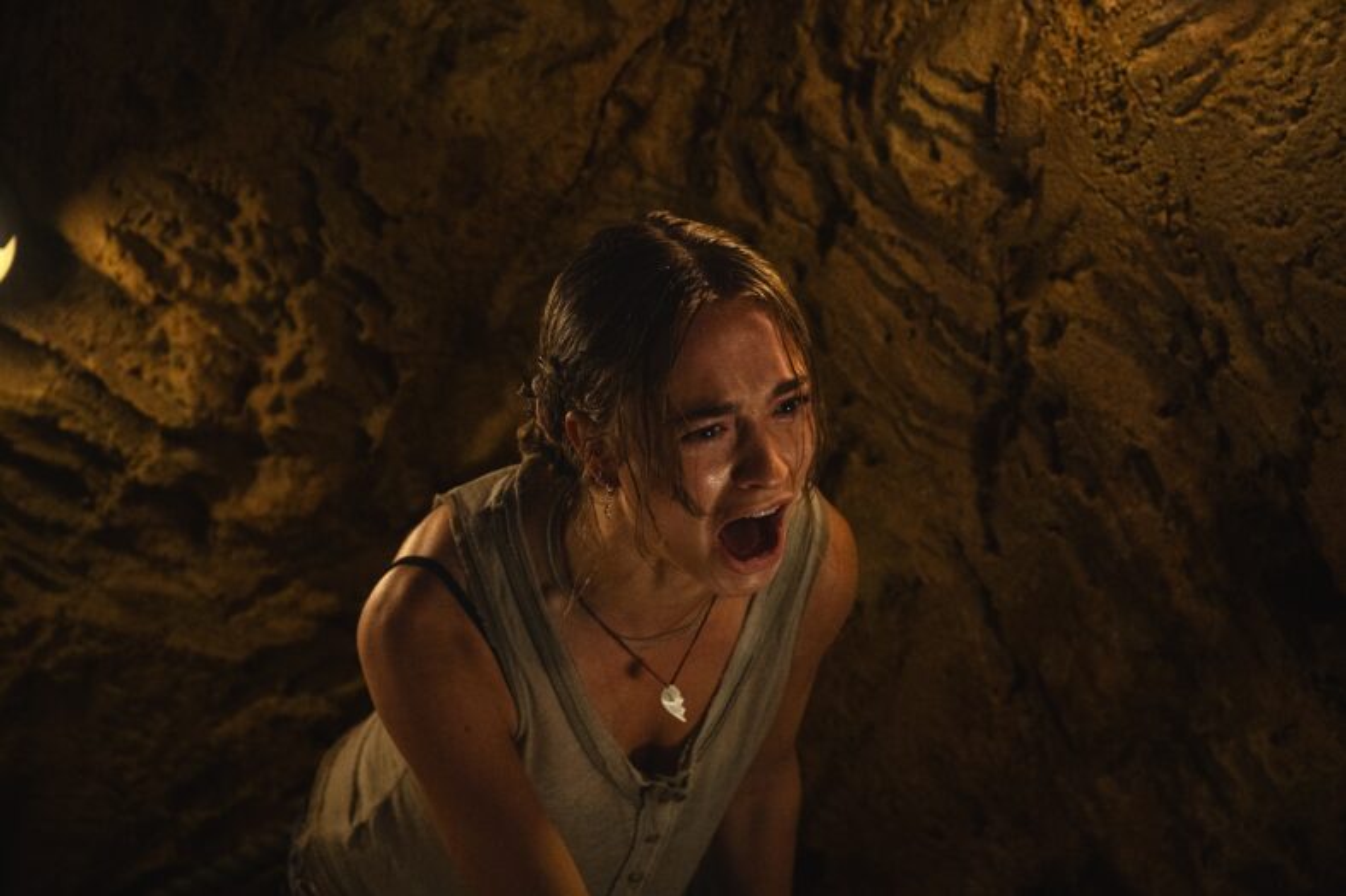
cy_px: 448
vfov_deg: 21.6
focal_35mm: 63
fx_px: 2355
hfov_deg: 31.9
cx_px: 673
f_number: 4
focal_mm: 63
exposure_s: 1/200
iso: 2500
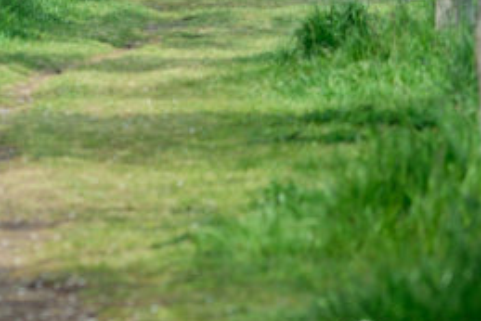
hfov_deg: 3.3
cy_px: -544
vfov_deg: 2.2
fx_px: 8328
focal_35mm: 623
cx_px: 33
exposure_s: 1/400
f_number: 5
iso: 100
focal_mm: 105
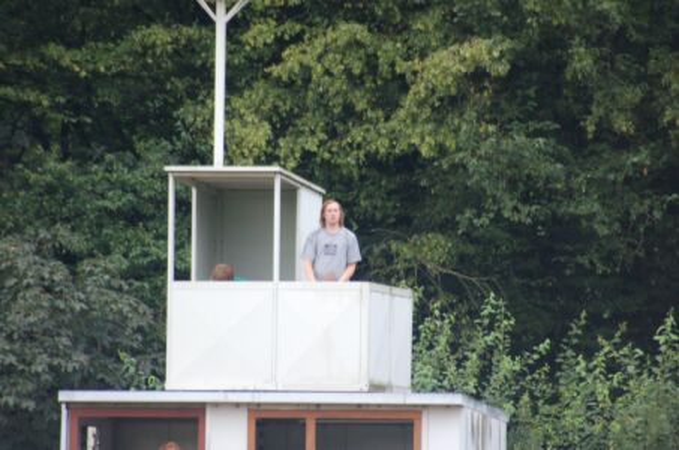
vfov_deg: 3.0
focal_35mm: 450
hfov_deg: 4.6
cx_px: 340
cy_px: 225
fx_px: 8470
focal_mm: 300
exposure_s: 1/100
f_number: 5.6
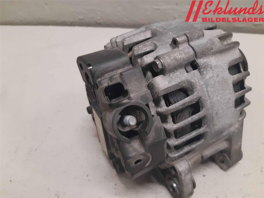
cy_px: 99
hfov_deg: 67.3
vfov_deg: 53.1
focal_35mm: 26
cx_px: 132
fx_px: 198
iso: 200
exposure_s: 1/50
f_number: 1.7
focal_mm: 3.93
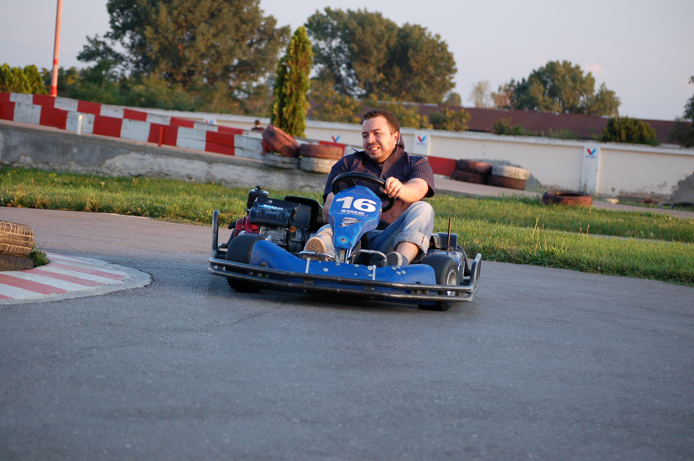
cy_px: 230
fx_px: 2022
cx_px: 347
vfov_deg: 13.0
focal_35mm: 105
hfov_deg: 19.5
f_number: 4.2
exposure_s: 1/500
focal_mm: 70
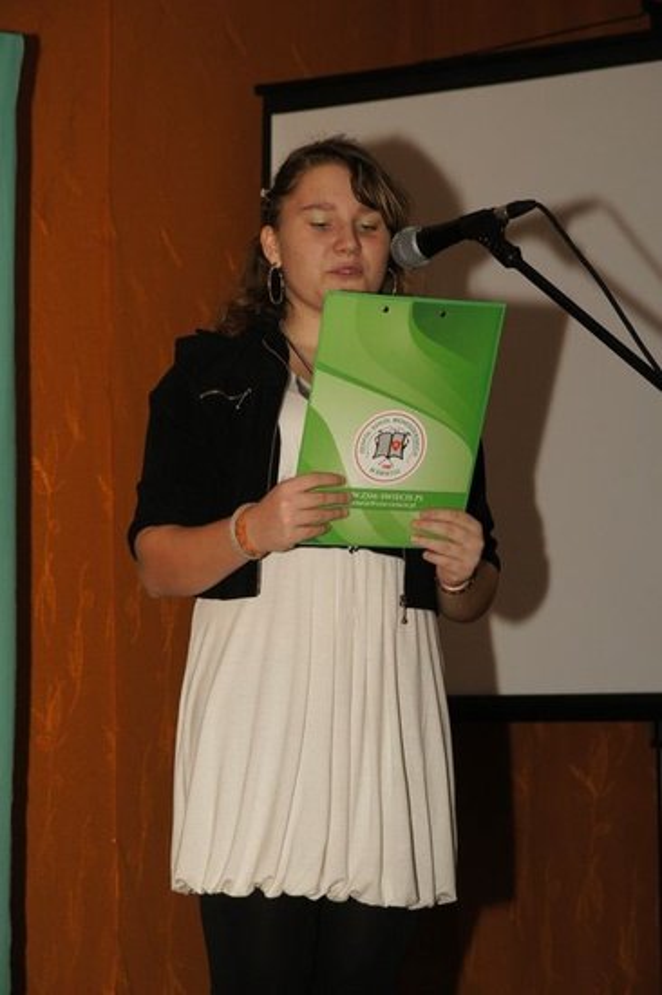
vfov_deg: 19.5
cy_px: 498
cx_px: 331
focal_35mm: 105
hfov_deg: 13.0
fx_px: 2900
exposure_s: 1/125
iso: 400
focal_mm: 70
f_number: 5.6
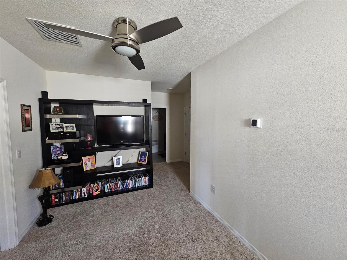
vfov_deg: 89.9
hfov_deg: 106.2
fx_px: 130
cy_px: 130
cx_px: 174
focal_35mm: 13
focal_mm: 2.2
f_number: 2.2
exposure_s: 1/30
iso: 400
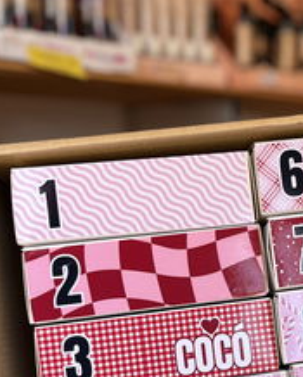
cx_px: 255
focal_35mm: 62
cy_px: 291
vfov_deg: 29.9
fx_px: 694
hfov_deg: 24.2
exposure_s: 1/122
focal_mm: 5.1
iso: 50
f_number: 1.6
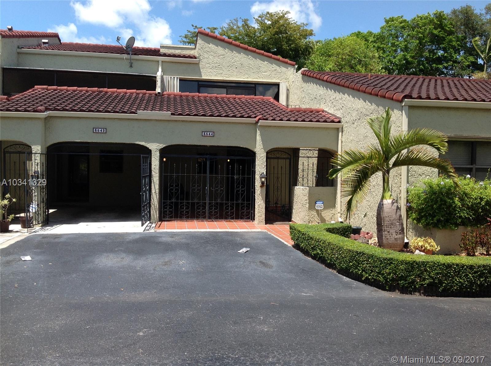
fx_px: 496
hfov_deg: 52.7
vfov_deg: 40.6
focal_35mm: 35
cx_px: 246
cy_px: 183
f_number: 2.4
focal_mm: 4.28
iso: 50
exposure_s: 1/1209
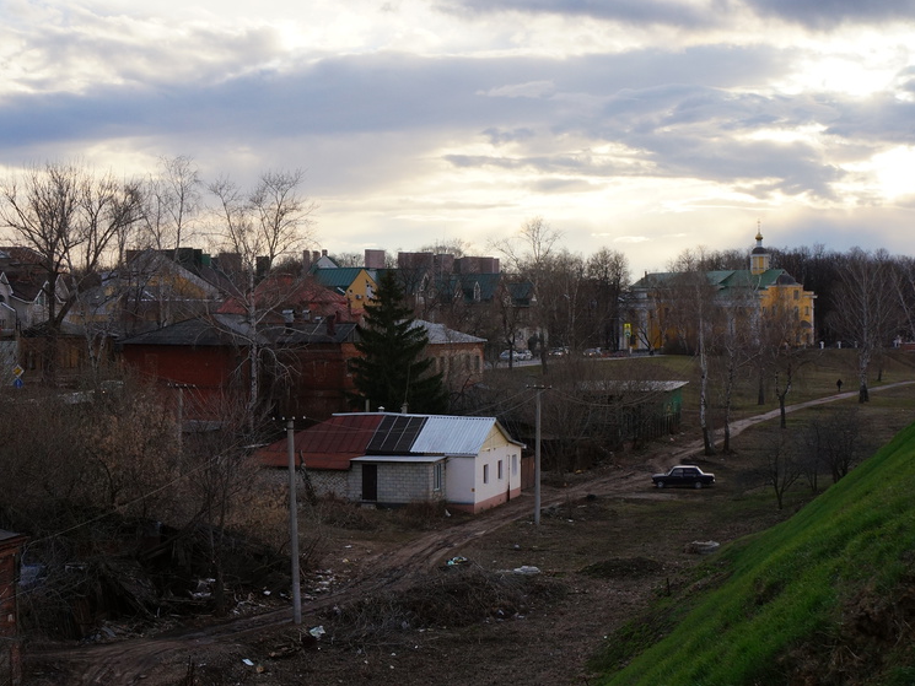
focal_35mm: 69
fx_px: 1824
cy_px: 342
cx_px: 442
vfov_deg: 21.3
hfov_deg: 28.2
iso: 400
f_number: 9
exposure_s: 1/320
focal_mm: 42
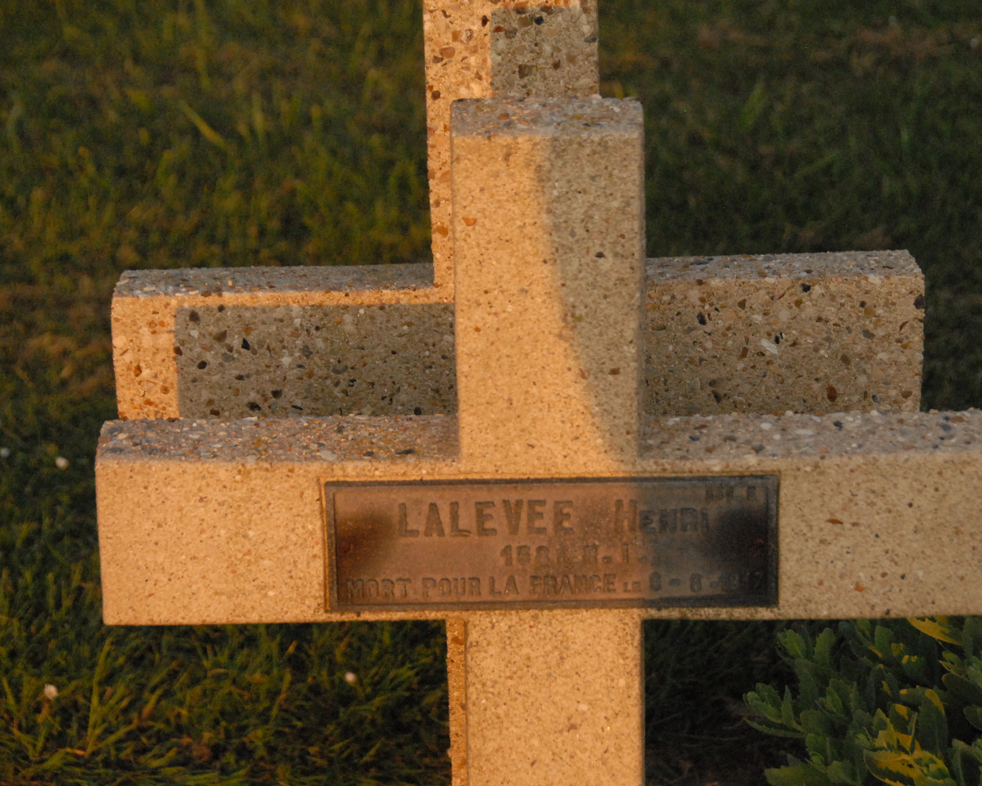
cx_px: 579
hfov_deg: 17.5
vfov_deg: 14.1
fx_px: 3184
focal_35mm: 110
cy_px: 392
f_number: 7.1
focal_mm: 65
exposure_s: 1/1500
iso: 1600
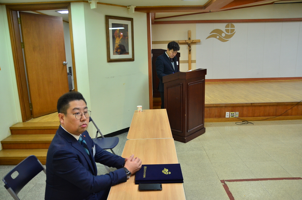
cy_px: 100
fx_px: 251
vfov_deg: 43.4
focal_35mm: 30
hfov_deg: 62.1
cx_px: 151
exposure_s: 1/160
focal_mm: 20
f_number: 2.8
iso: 900
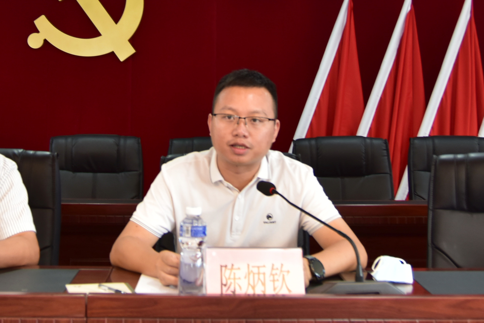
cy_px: 162
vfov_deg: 53.2
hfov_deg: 73.7
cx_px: 242
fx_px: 323
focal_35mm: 24
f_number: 4.5
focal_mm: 24
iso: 500
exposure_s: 1/20
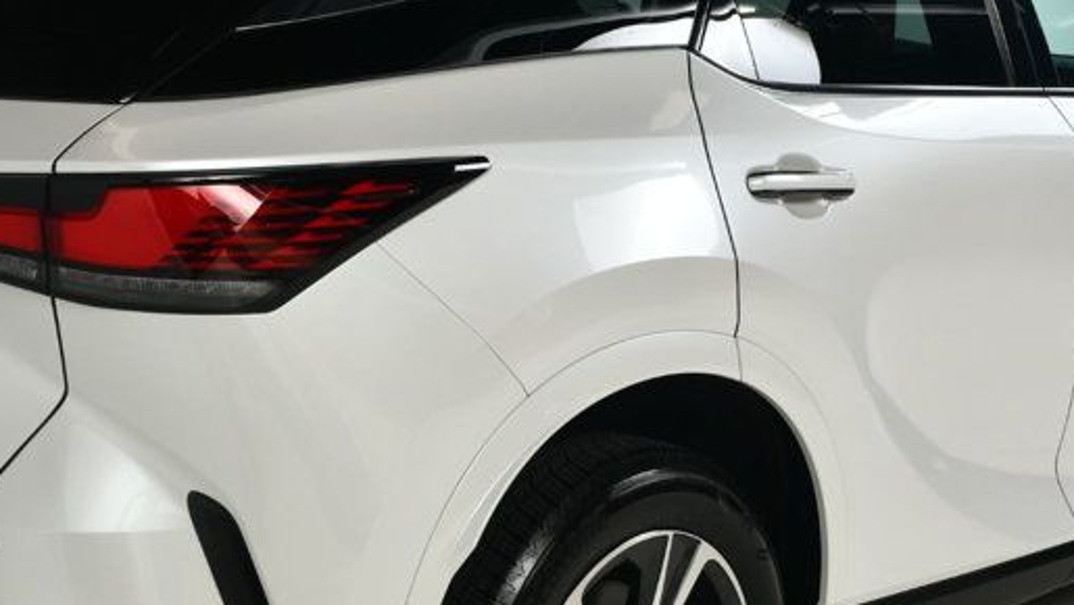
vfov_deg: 16.1
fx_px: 2136
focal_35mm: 75
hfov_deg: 28.2
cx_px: 505
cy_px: 371
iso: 100
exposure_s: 1/160
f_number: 13
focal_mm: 24
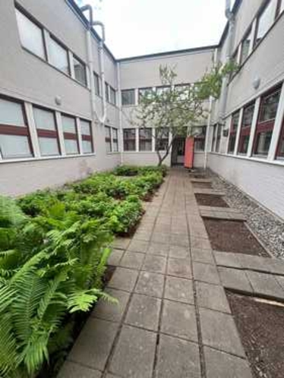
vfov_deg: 106.2
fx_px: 142
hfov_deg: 90.0
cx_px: 142
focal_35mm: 13
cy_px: 189
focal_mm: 1.57
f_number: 1.8
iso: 32
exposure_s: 1/156
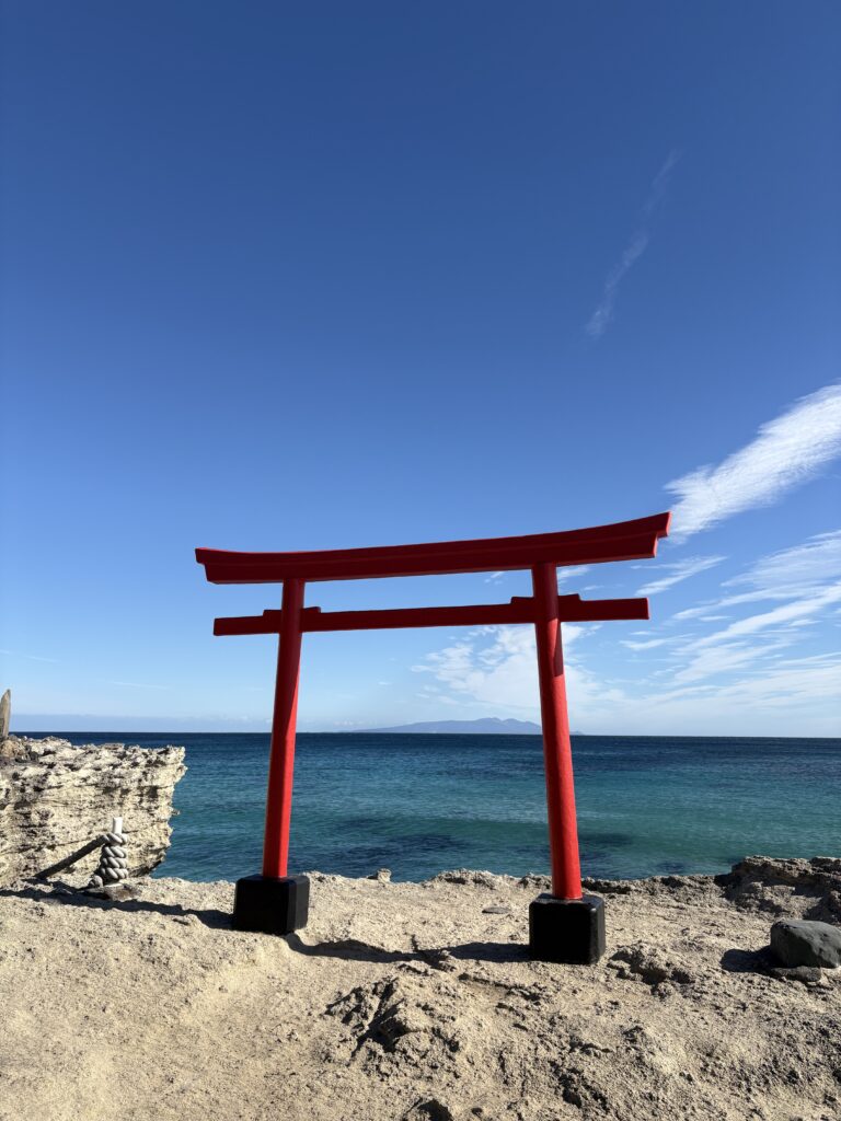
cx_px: 420
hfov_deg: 53.1
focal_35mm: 26
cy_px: 560
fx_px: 842
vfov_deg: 67.3
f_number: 1.6
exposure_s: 1/4065
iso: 50
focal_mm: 5.96
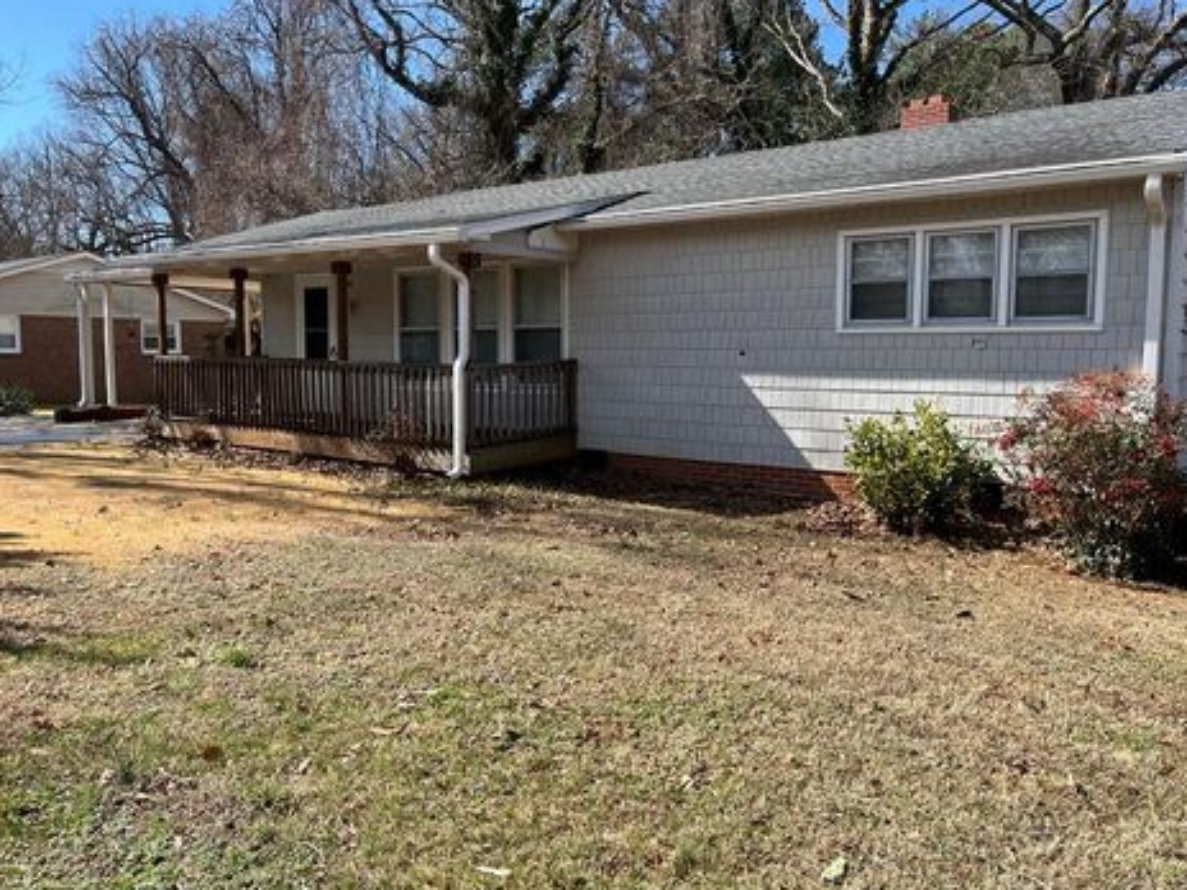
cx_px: 622
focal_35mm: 28
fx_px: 960
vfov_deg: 49.7
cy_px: 446
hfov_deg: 63.4
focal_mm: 5.1
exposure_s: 1/1647
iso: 50
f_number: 1.6
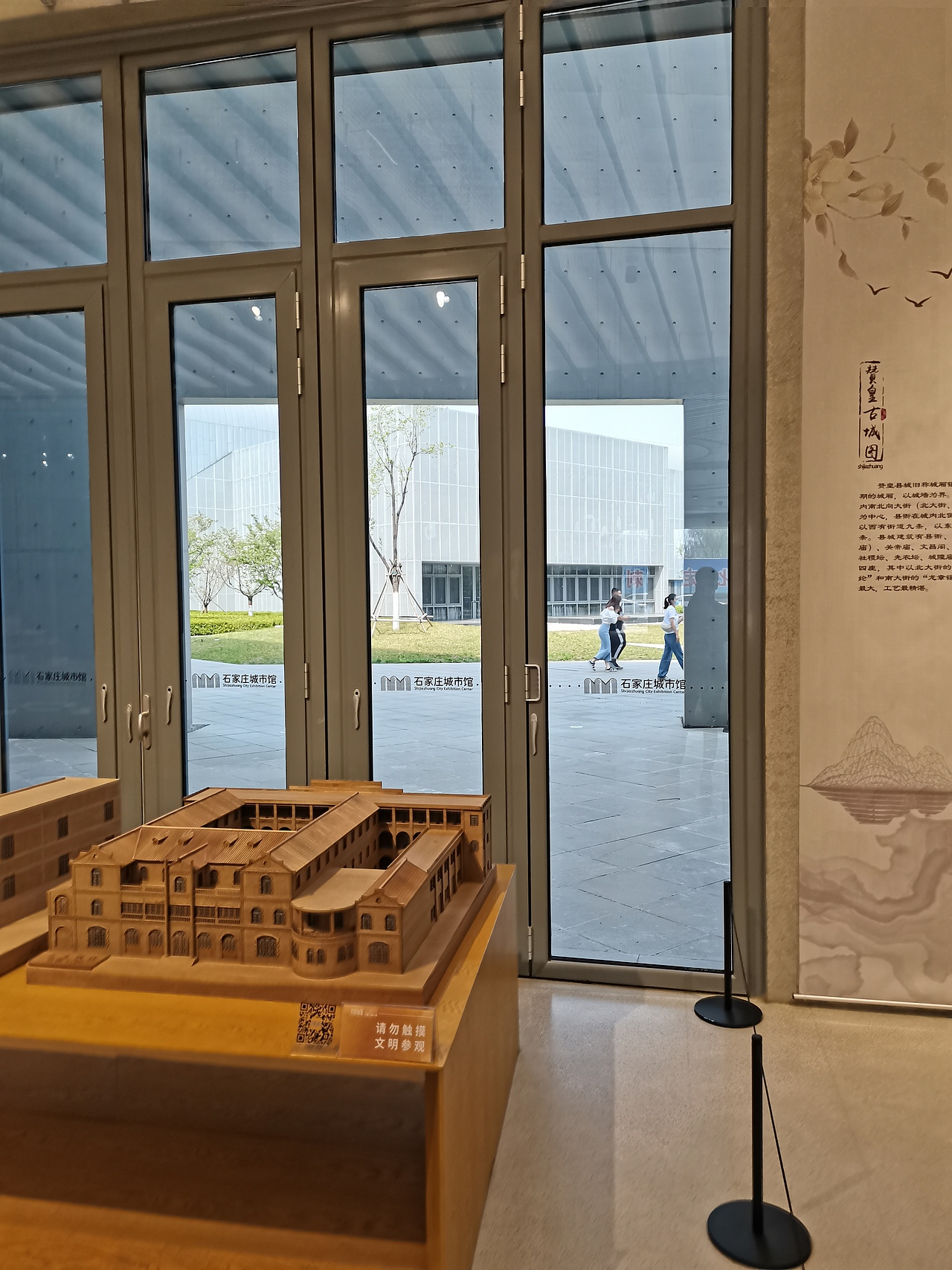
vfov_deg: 67.3
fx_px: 954
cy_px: 635
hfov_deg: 53.1
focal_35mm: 26
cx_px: 476
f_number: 1.8
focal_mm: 5.58
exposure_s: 1/99.9
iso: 64
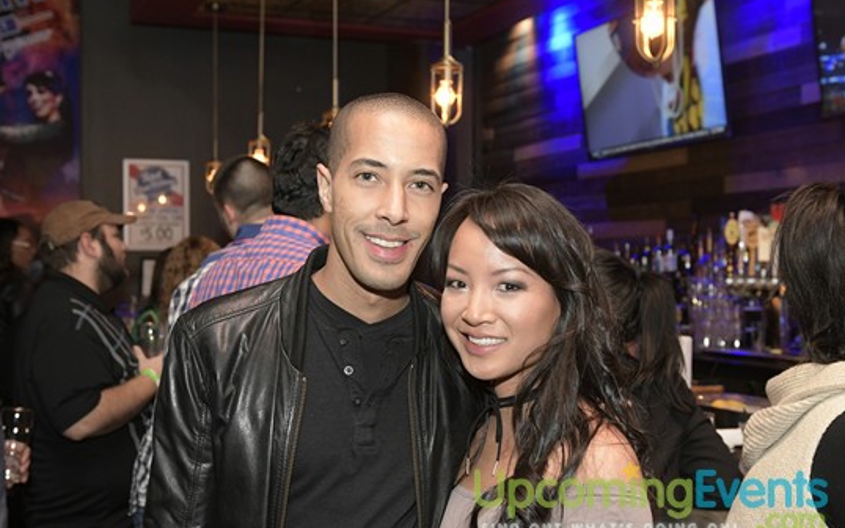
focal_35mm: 50
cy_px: 270
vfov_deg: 25.8
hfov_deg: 40.3
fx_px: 1151
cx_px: 419
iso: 2000
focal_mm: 32
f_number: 4
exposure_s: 1/100
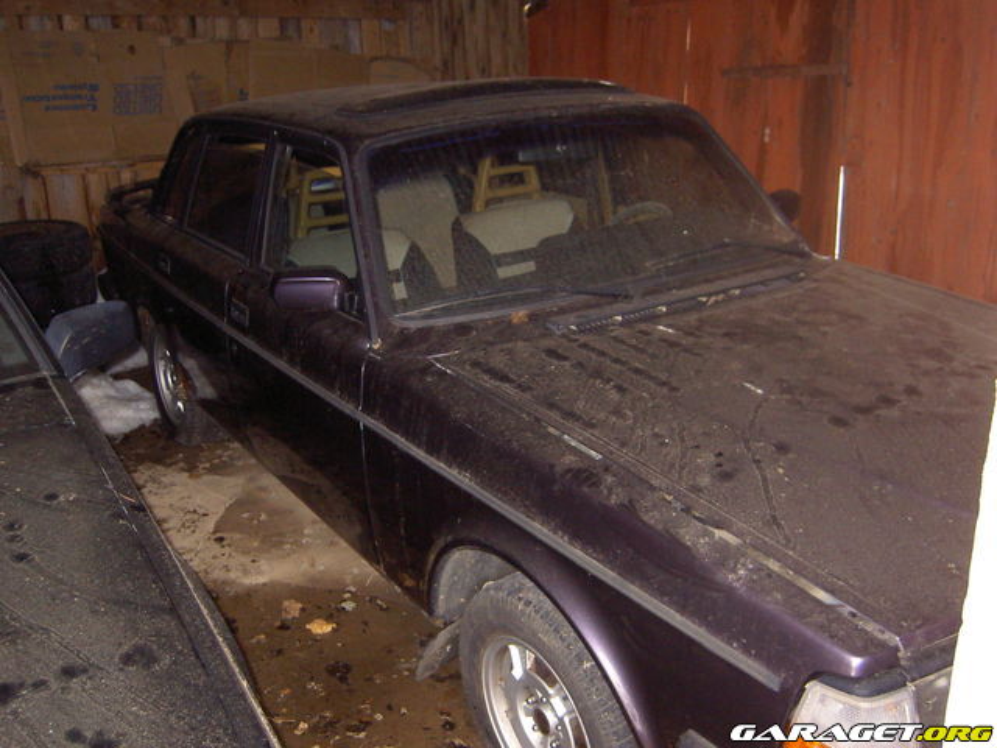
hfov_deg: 54.0
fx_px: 979
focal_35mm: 34
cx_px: 498
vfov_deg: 41.8
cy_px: 374
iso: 200
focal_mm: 5.6
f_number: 2.8
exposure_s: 1/60
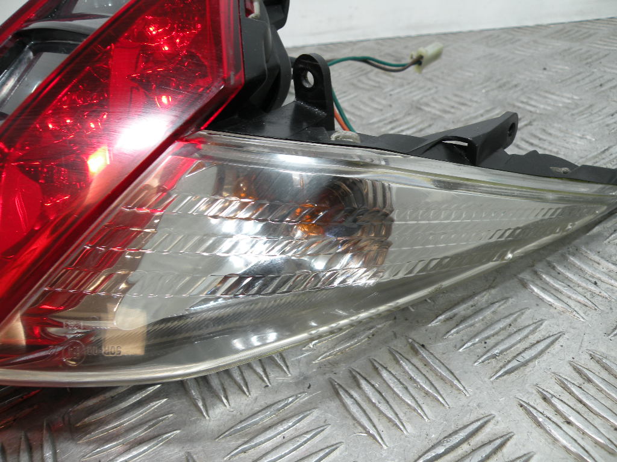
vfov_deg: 51.4
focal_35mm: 27
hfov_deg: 65.3
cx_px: 308
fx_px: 481
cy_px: 231
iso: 64
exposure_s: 1/64.8
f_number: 2.8
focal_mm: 4.7
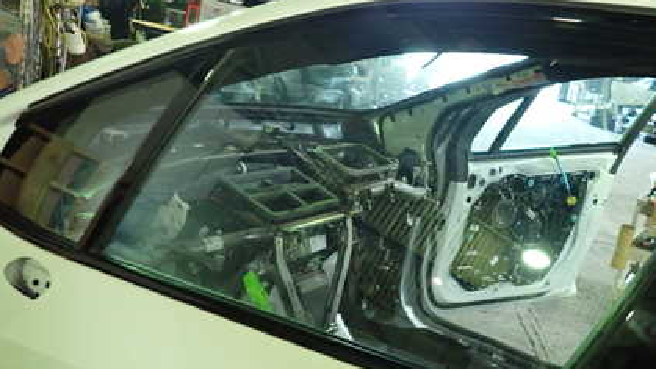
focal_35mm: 39
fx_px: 679
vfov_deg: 30.5
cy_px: 186
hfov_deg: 51.0
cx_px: 418
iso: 400
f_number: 2
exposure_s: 1/30
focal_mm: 4.5
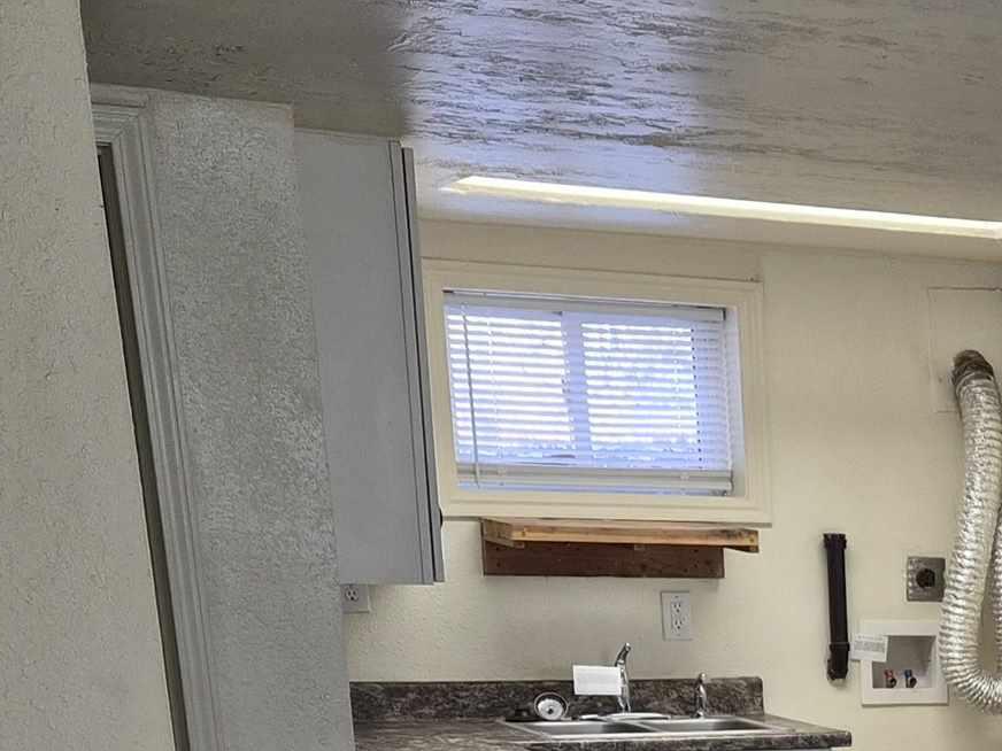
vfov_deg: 16.1
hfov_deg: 22.1
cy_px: 1230
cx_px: 1241
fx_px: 2345
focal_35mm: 81
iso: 80
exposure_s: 1/120
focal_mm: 5.4
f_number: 1.8
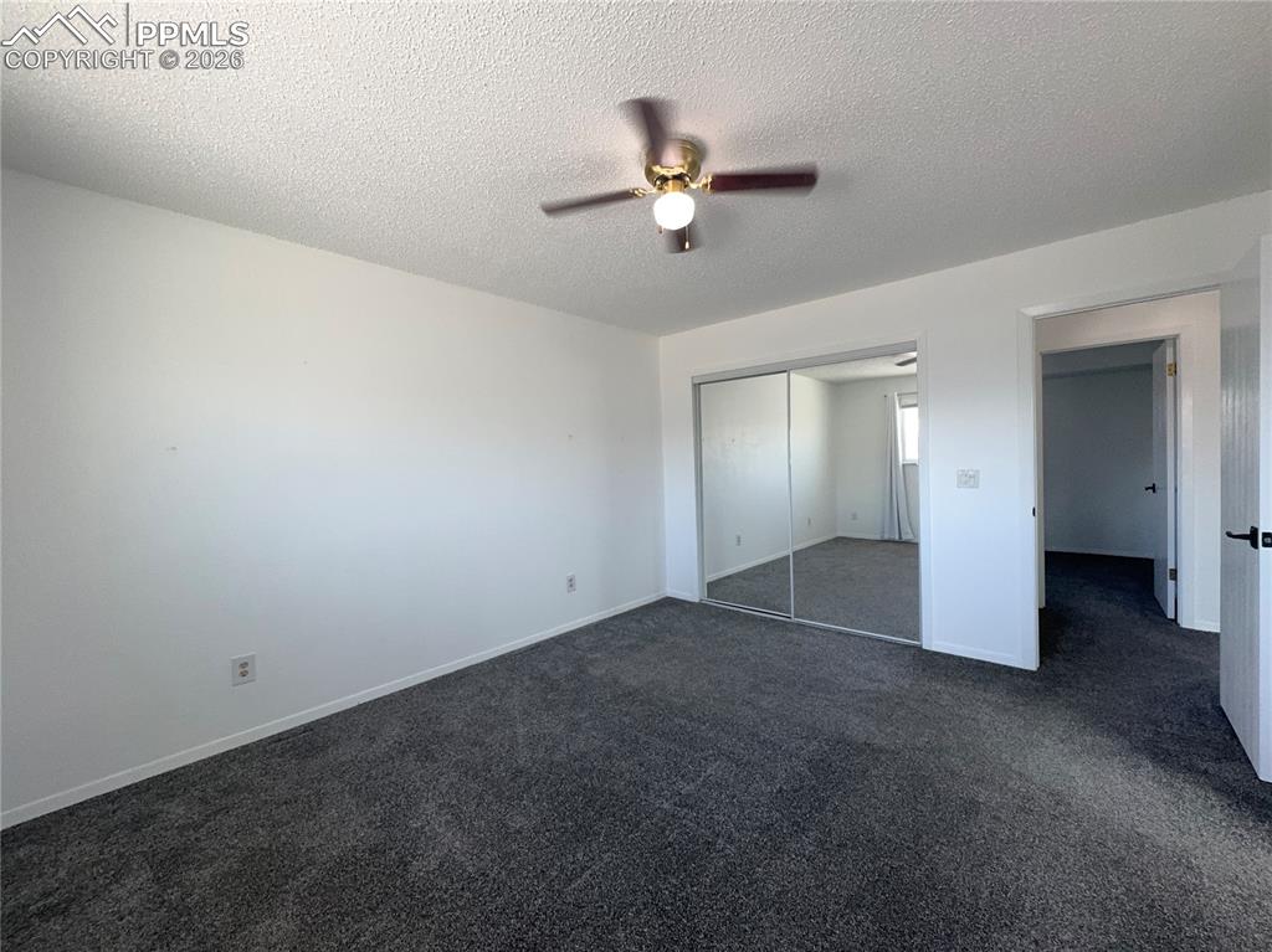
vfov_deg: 85.6
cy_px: 476
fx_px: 514
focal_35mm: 14
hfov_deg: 102.1
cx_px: 636
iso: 100
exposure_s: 1/120
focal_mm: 2.22
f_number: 2.2
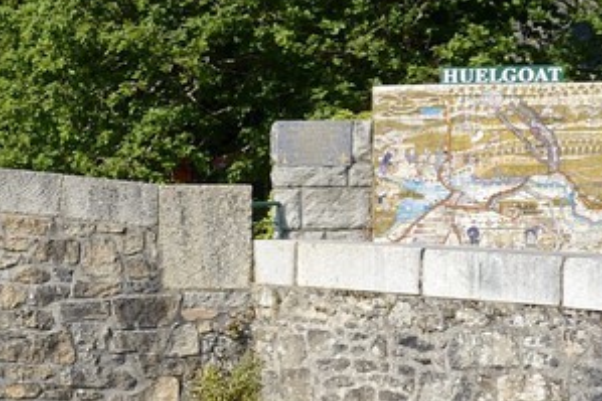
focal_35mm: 187
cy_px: 332
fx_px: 3125
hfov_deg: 9.4
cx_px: -979
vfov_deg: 7.3
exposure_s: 1/250
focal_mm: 35
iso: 200
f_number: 9
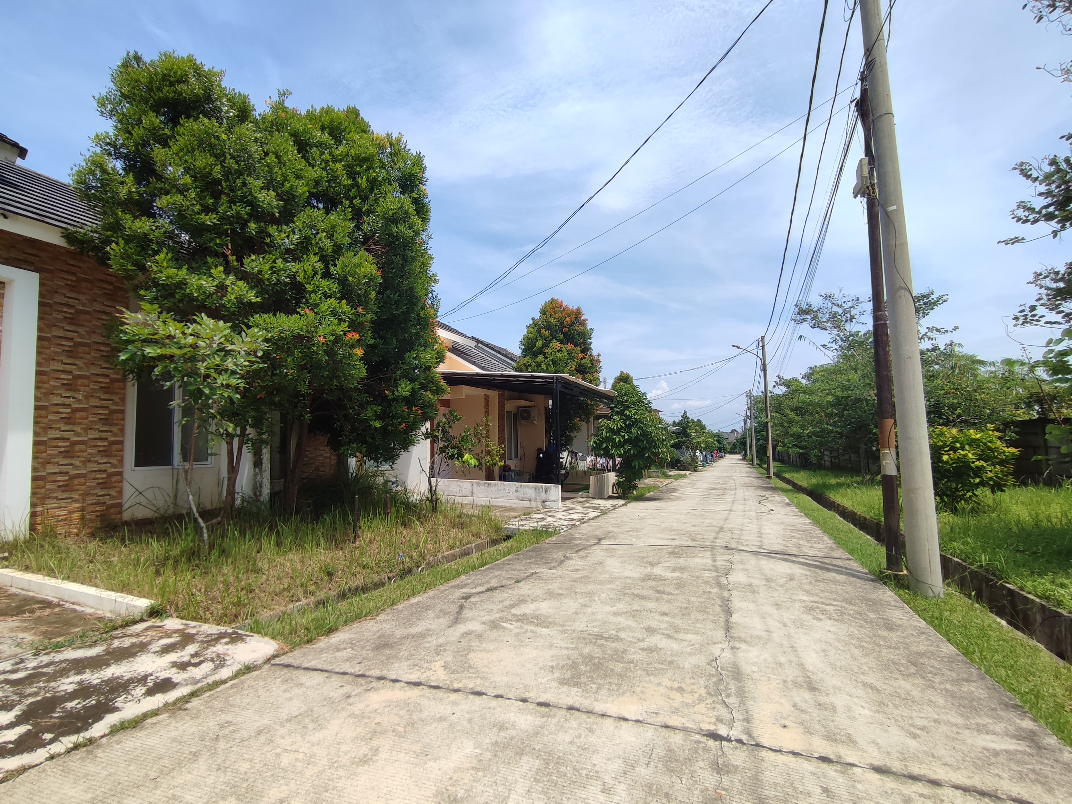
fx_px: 526
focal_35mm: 17
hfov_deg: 91.0
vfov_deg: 74.7
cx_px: 523
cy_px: 423
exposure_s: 1/1122
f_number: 2.2
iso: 50
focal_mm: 1.65
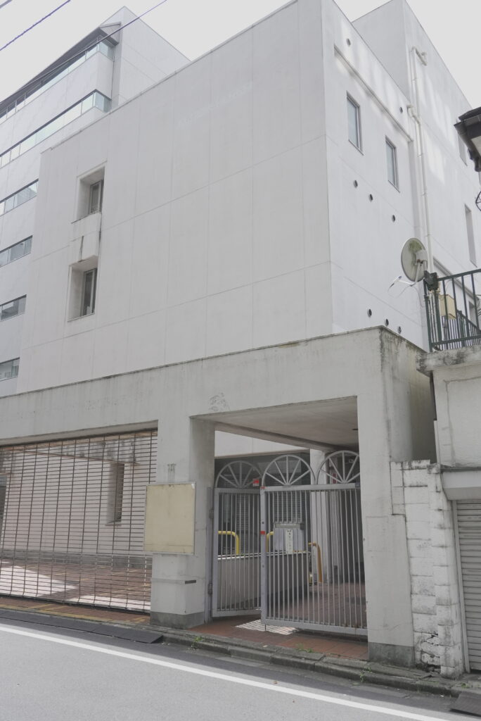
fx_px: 580
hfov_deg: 45.0
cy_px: 360
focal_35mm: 29
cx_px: 240
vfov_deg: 63.6
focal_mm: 29
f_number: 4
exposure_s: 1/8000
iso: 4000
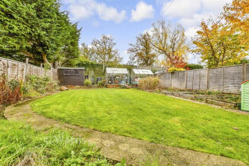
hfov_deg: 71.5
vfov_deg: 51.3
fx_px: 173
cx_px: 124
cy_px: 83
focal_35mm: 25
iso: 160
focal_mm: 17
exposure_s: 1/50
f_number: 8
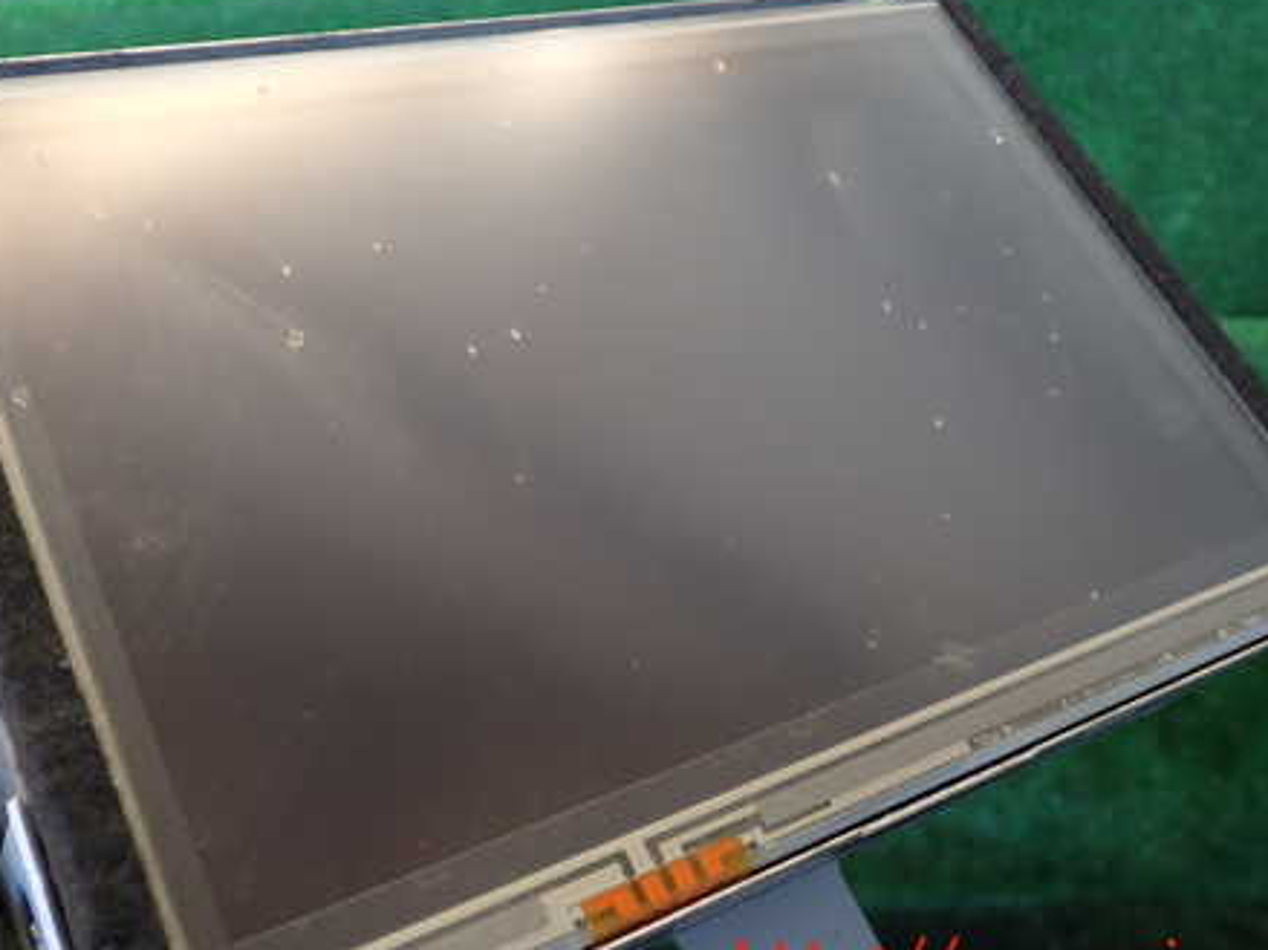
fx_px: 1501
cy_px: 355
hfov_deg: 45.6
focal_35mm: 41
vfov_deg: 34.9
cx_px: 523
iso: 125
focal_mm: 5.4
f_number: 2.3
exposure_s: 1/60
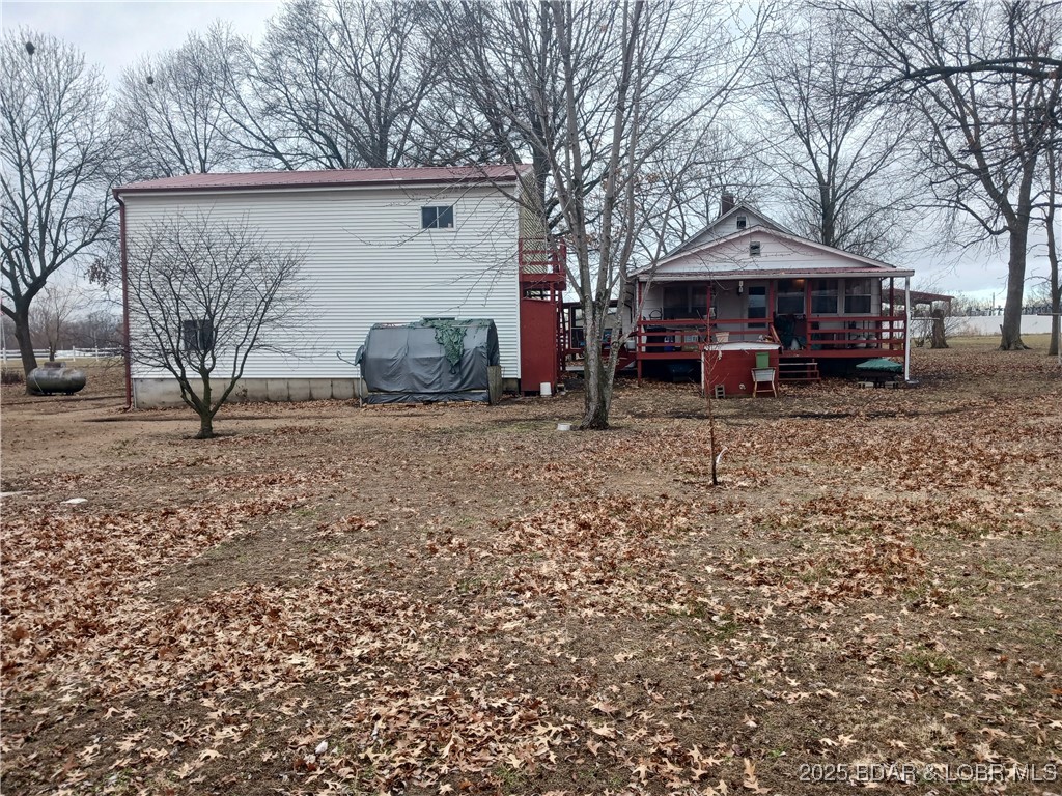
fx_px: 828
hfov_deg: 65.3
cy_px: 398
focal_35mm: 27
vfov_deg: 51.4
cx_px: 531
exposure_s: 1/100
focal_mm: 4
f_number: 1.8
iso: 25
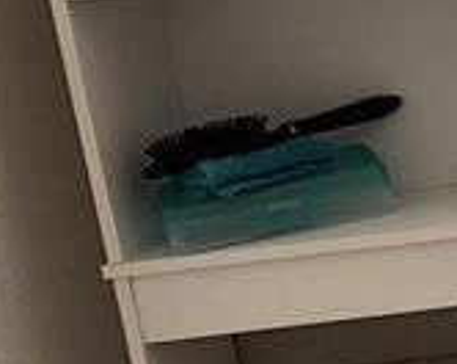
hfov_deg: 15.6
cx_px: 961
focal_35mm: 92
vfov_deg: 16.6
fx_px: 1241
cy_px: 152
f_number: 2.2
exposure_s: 1/60
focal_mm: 2.2
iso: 100
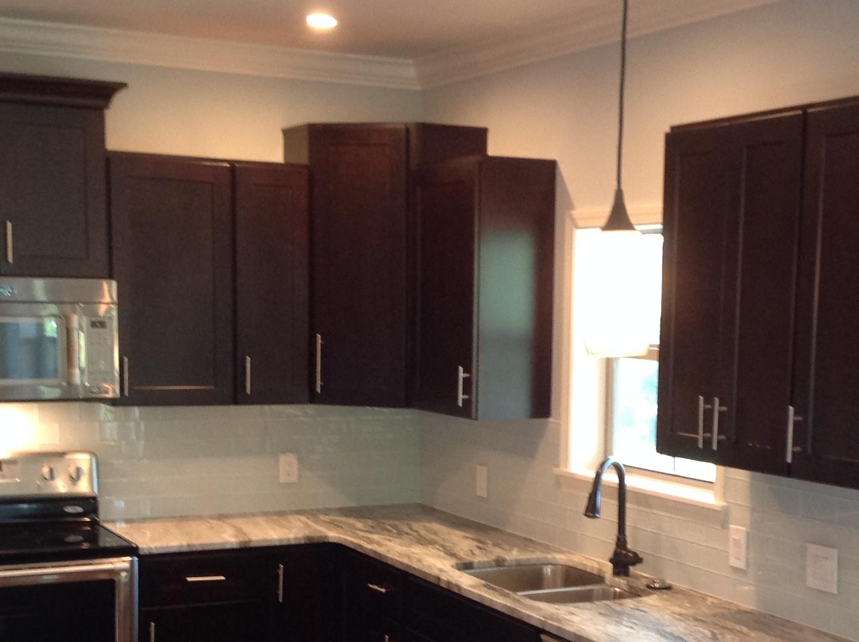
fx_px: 1635
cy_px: 473
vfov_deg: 22.0
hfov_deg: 29.4
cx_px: 516
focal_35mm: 66
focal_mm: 4.28
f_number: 2.4
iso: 125
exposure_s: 1/15
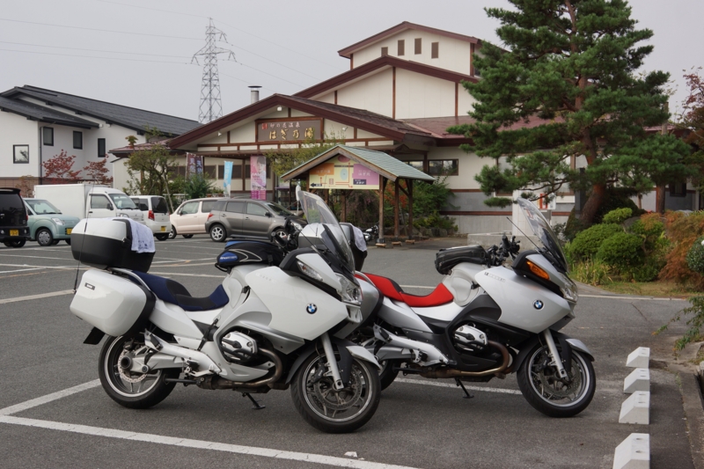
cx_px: 352
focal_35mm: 46
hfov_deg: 42.8
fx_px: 899
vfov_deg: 29.2
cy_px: 234
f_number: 7.1
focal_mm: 31
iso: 100
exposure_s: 1/160
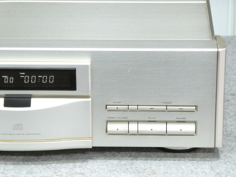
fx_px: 975
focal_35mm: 143
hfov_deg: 13.8
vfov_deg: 10.4
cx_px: 118
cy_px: 88
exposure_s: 1/25
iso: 1600
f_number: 6.3
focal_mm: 25.6
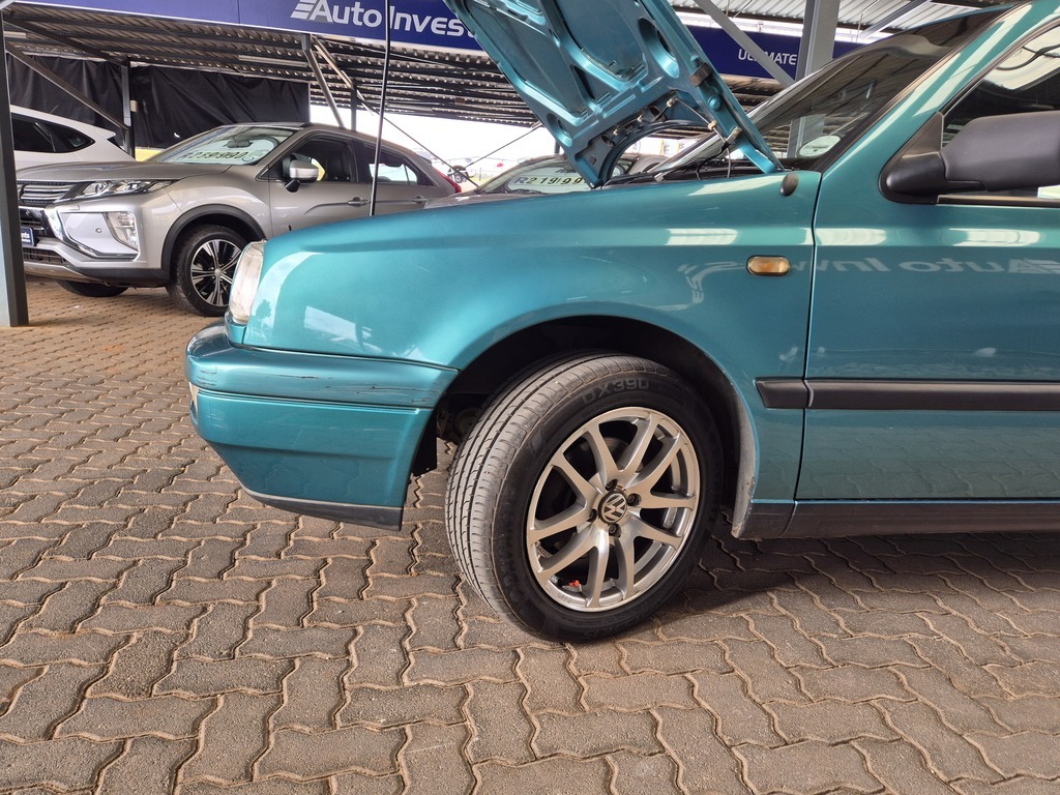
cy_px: 398
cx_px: 530
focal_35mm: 23
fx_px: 704
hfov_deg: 73.9
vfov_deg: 58.9
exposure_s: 1/180
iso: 40
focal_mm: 5.4
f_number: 1.8
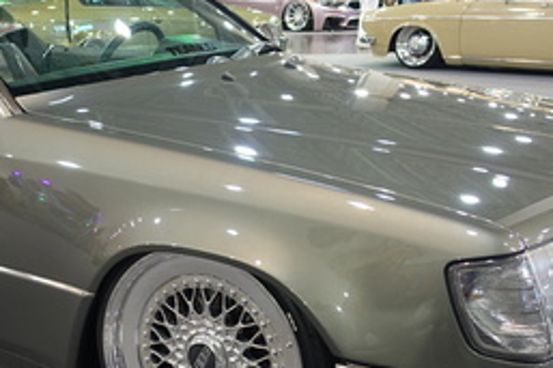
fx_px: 860
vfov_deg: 24.0
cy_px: 256
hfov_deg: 34.3
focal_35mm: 56
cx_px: 95
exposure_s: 1/30
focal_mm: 8.8
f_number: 1.8
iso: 160
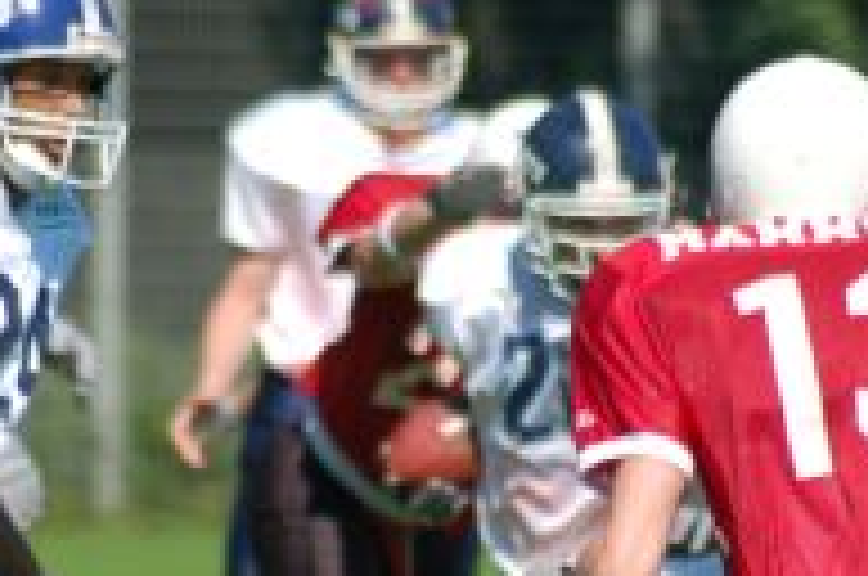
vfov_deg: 1.6
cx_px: 403
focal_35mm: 844
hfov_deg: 2.4
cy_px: 423
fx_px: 20316
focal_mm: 240
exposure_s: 1/1250
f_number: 5.3
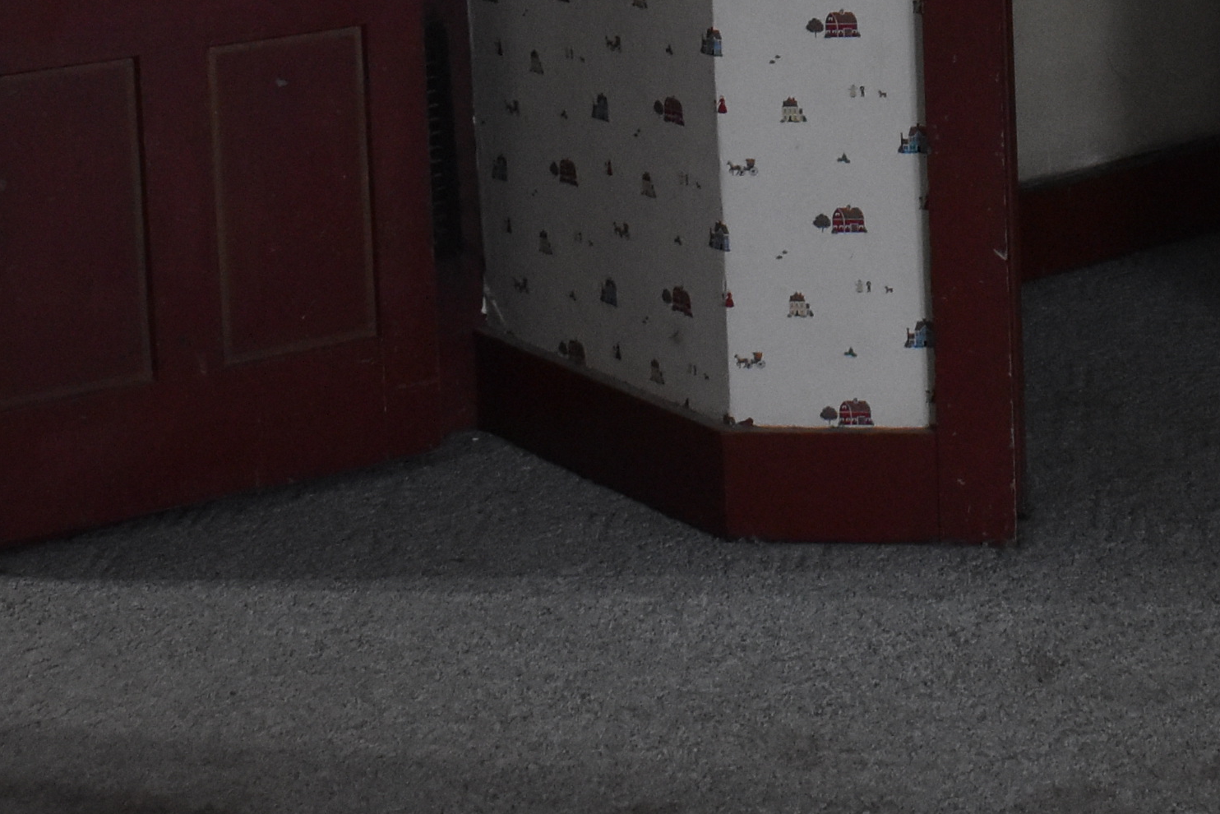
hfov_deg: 20.2
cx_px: 988
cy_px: -389
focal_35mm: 100
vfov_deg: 13.0
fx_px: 3389
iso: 2500
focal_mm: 22
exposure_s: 1/60
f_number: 3.8
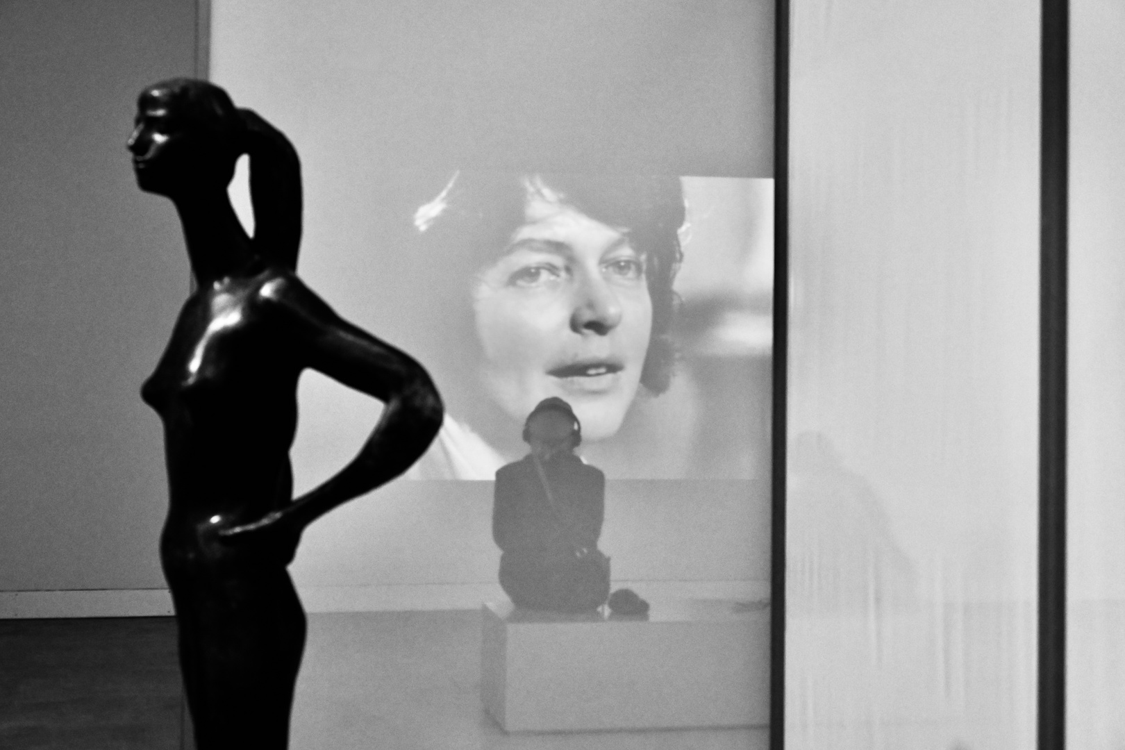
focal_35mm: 50
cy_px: 375
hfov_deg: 39.6
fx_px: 1562
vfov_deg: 27.0
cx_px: 562
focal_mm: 50
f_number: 5.6
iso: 2200
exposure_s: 1/50
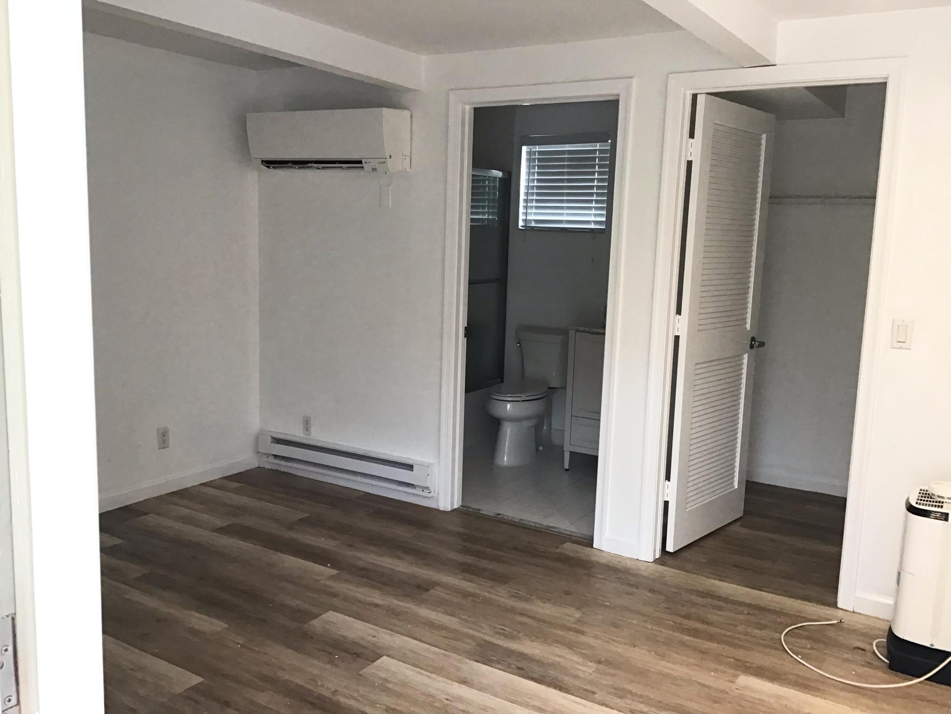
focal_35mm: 31
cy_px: 357
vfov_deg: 45.4
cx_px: 476
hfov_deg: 58.4
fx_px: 852
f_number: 2.4
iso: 32
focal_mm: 3.3
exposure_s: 1/30
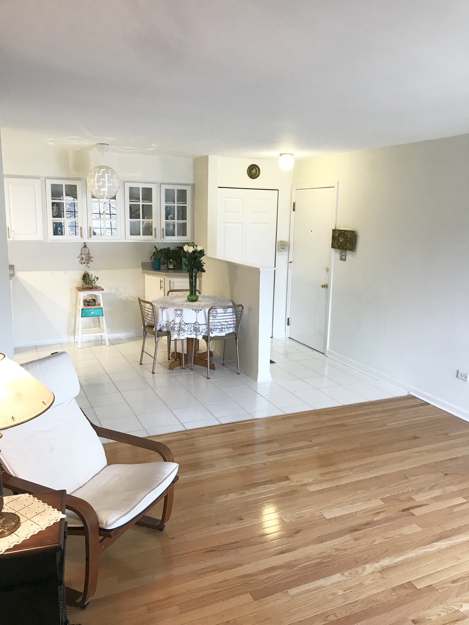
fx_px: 506
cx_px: 234
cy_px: 312
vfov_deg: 63.4
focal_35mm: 28
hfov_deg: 49.7
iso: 32
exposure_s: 1/30
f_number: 1.8
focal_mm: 3.99
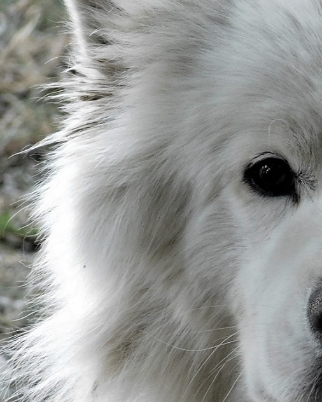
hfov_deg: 1.9
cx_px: 369
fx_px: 9525
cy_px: 227
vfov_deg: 2.4
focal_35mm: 800
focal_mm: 78.1
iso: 450
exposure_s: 1/60
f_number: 5.9
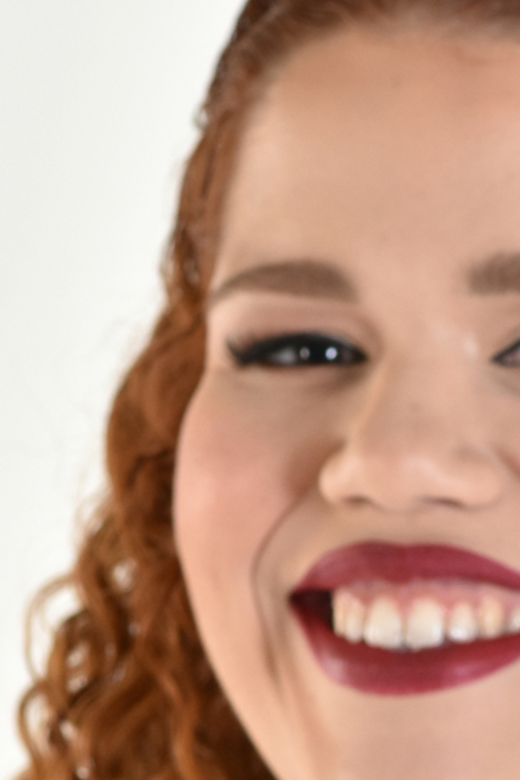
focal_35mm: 451
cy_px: 982
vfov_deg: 4.6
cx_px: 302
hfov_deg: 3.0
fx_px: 9773
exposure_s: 1/125
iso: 250
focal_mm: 85
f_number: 7.1
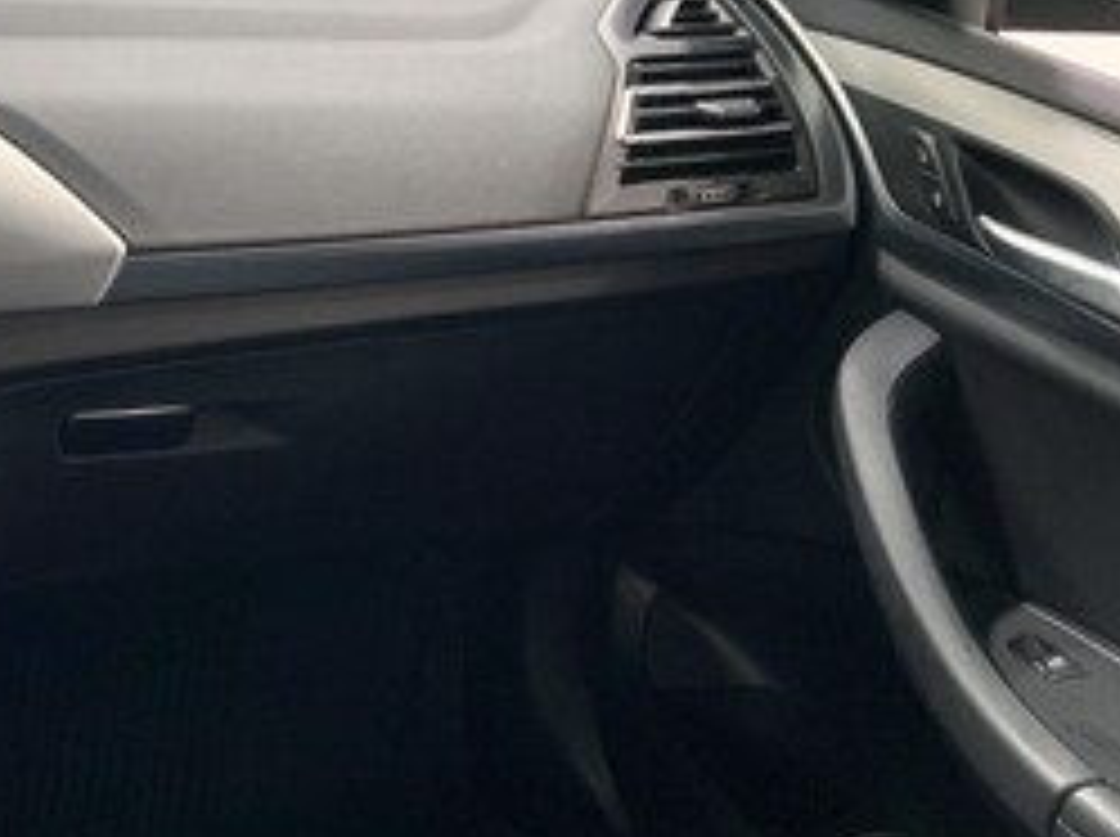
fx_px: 1583
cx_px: 234
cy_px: 263
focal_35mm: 49
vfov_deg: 29.4
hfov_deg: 37.6
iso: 32
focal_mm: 3
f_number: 1.8
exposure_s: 1/81
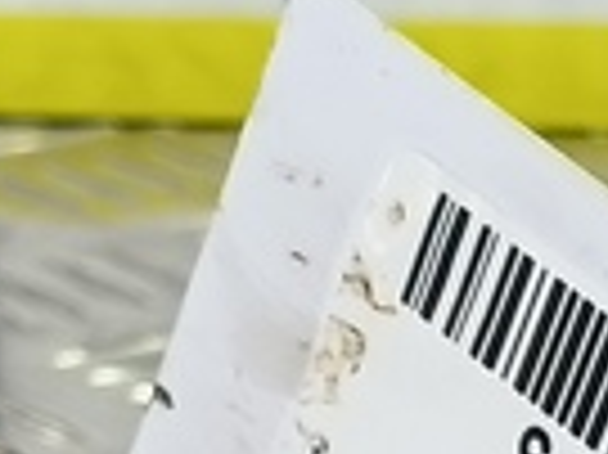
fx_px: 3071
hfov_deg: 11.1
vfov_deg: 7.8
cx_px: 730
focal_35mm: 175
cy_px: 1124
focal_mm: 4.11
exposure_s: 1/50
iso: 104
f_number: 1.6
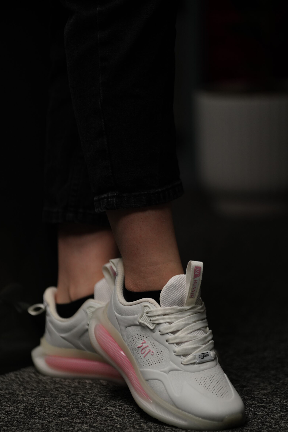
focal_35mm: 193
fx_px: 2315
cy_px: 234
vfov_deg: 10.7
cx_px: 140
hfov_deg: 7.1
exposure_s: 1/500
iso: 800
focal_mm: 178
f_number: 2.8
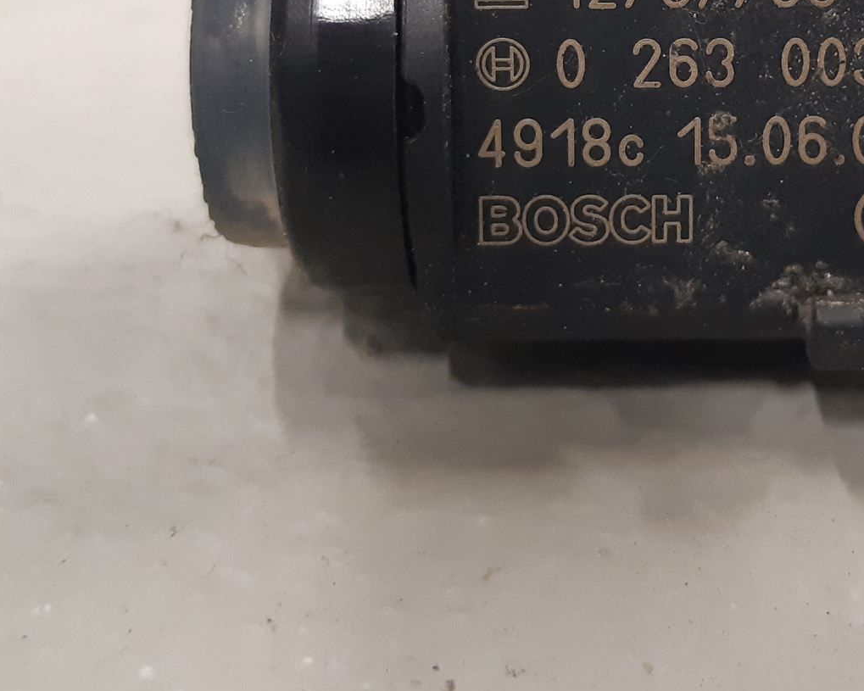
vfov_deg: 28.4
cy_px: 59
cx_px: 688
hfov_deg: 35.5
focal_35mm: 51
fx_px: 1304
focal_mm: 3.93
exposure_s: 1/50
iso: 250
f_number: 1.7
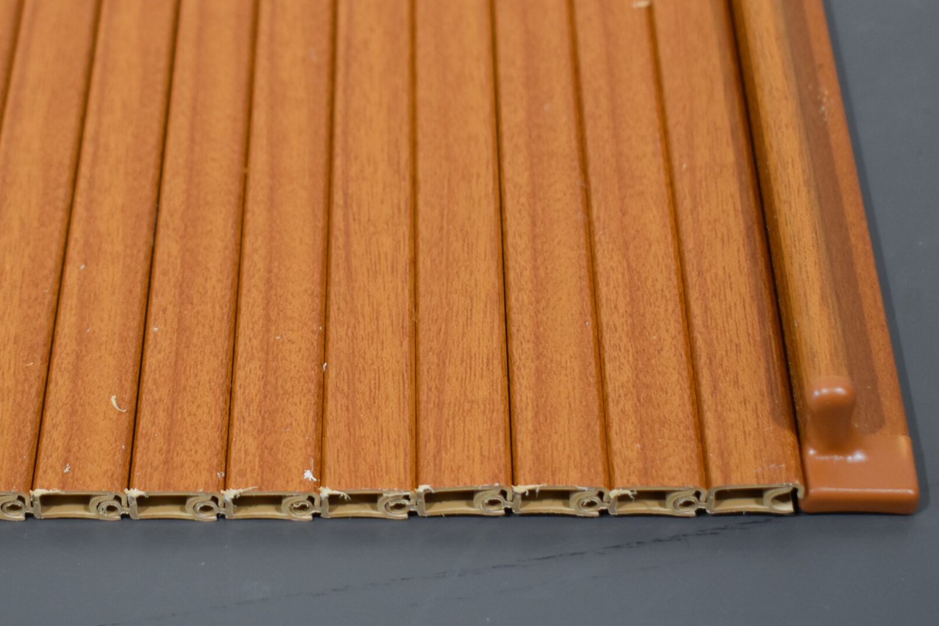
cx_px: 341
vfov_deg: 15.8
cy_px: 162
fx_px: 2243
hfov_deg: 23.6
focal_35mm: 86
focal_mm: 36
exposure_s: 1/160
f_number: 4.8
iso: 800
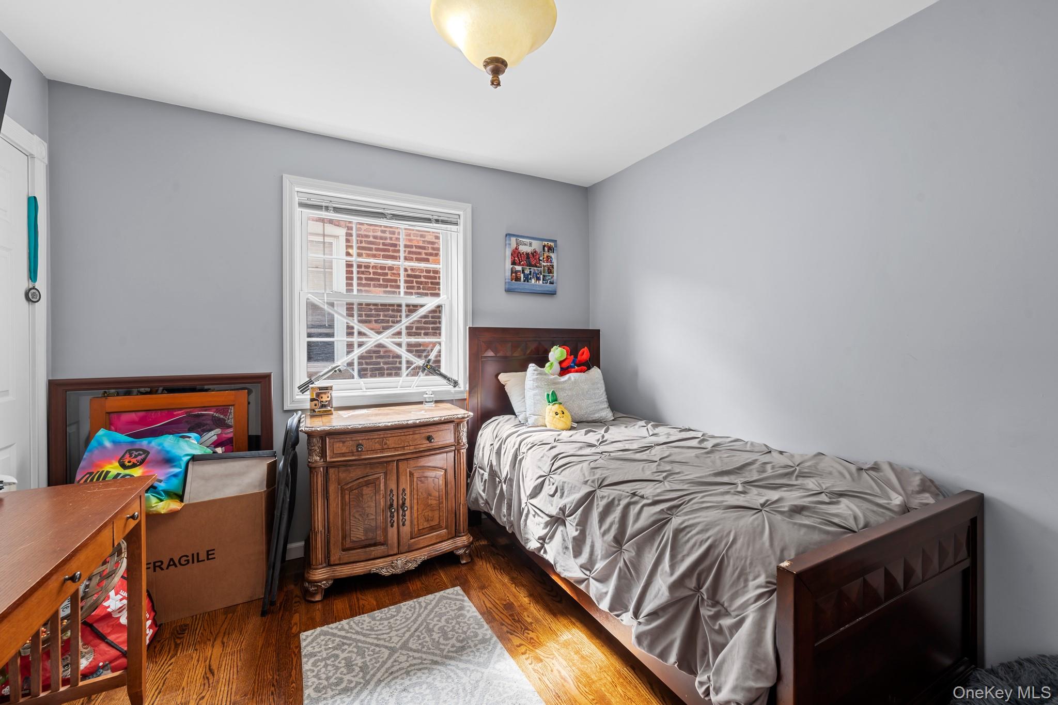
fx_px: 411
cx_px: 529
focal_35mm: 14
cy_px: 352
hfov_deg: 104.3
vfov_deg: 81.2
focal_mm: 14
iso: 200
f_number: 10
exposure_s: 1.6
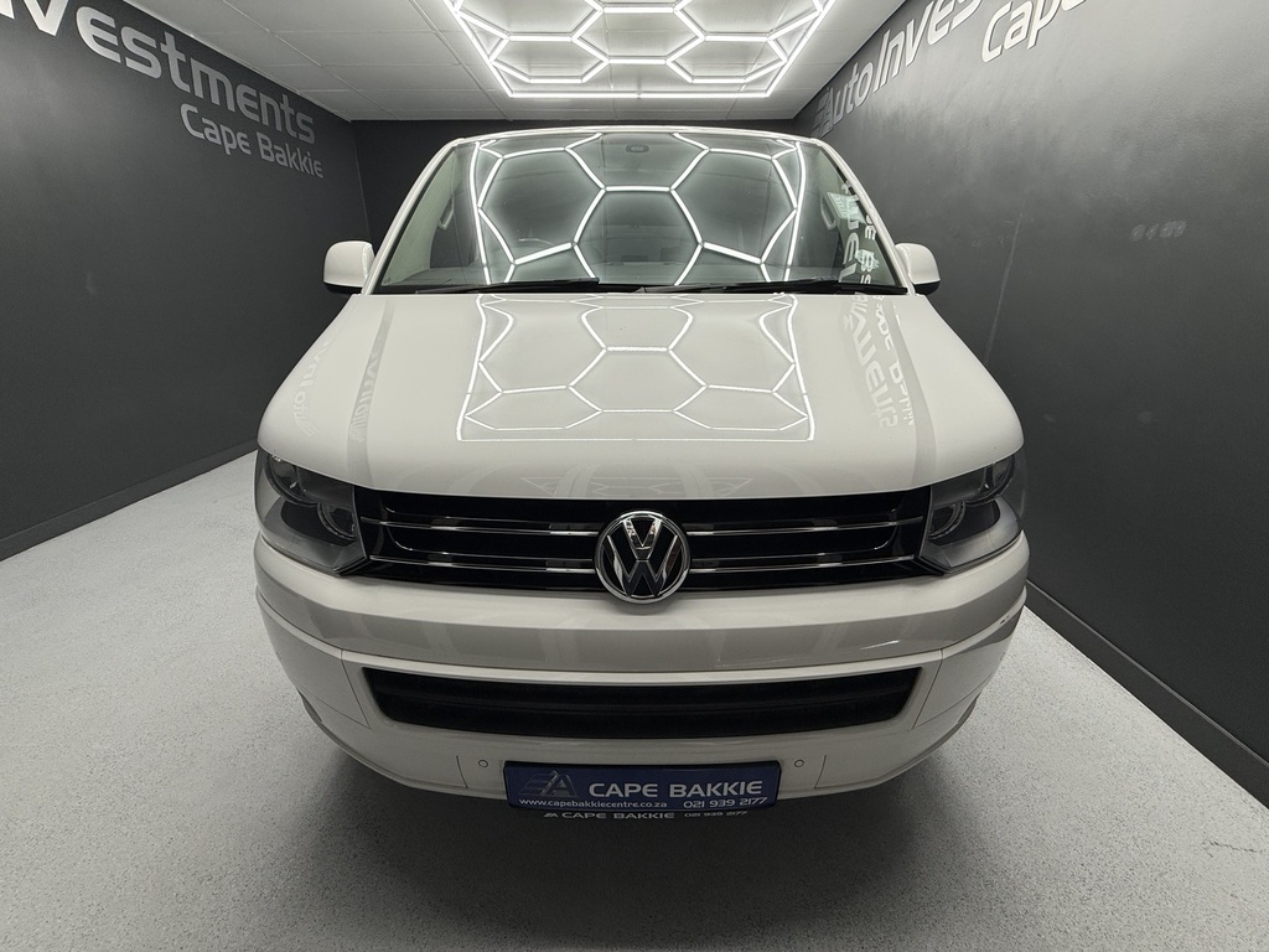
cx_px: 634
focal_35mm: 14
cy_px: 476
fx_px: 513
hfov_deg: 102.1
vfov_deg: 85.7
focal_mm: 2.22
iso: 80
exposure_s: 1/100
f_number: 2.2
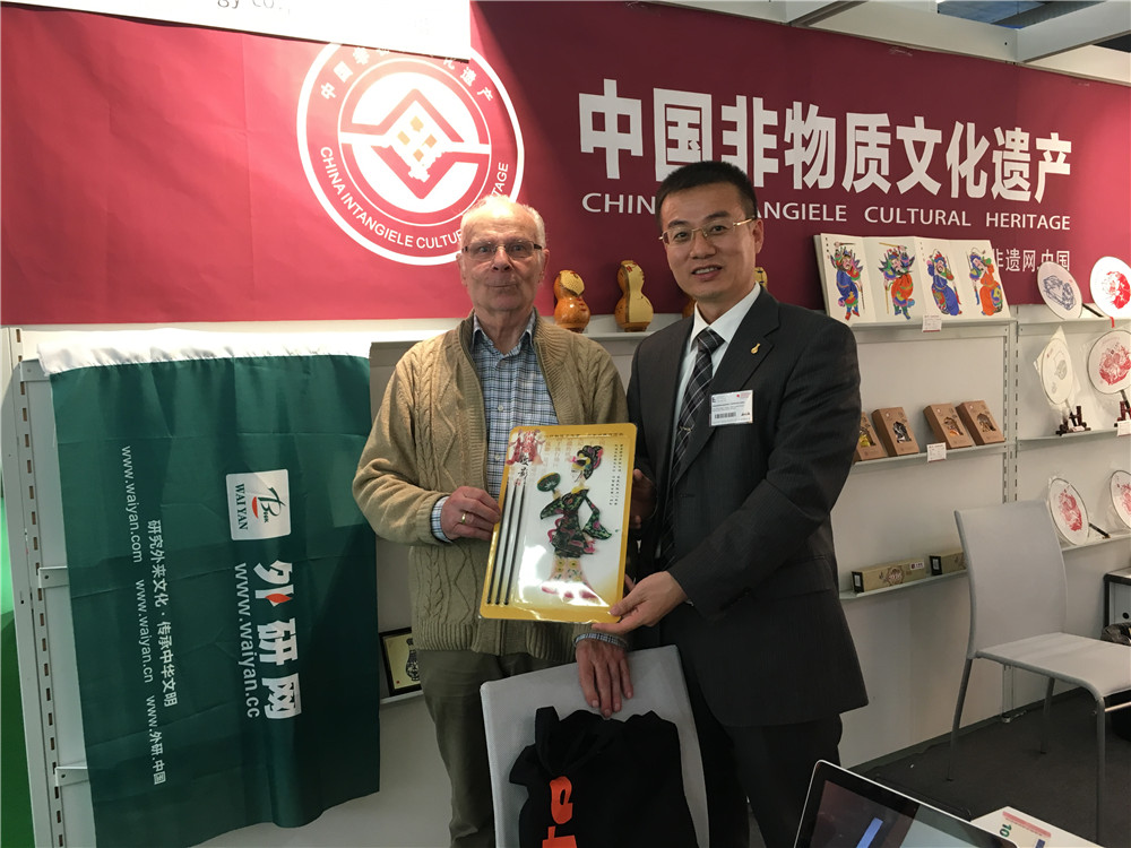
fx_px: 948
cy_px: 424
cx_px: 566
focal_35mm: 29
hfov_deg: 61.7
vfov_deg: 48.2
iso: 100
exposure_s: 1/33
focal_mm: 4.15
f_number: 2.2
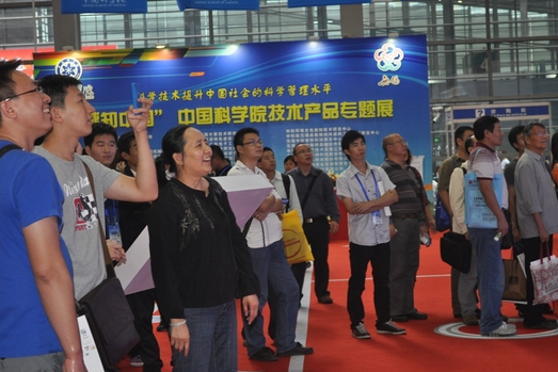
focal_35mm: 77
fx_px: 1194
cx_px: 289
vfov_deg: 17.7
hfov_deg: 26.3
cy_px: 190
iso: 800
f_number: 5.3
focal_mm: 48
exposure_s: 1/60
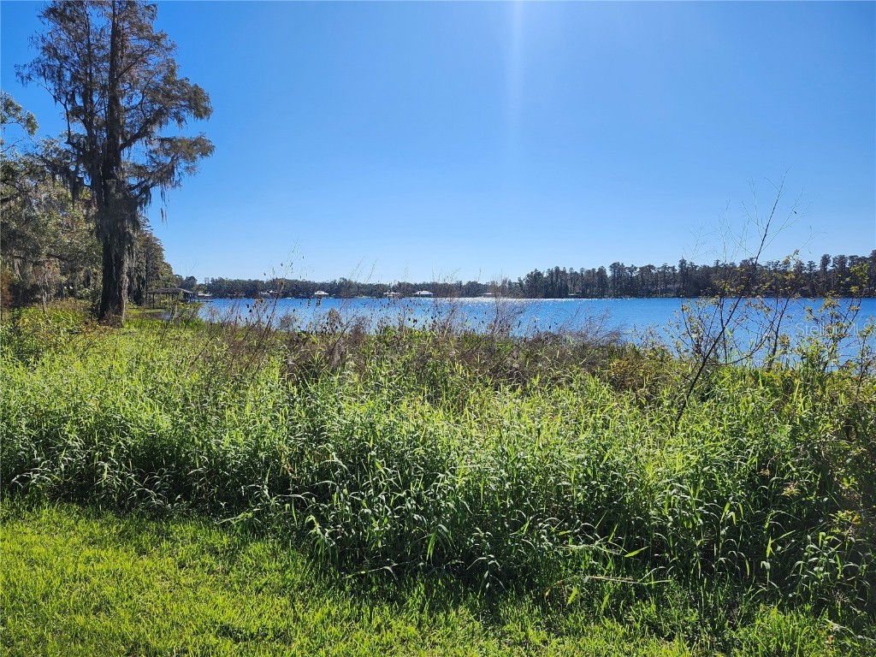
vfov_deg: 58.9
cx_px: 438
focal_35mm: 23
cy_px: 328
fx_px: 582
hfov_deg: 73.9
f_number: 1.8
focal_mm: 5.54
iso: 25
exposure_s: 1/2664
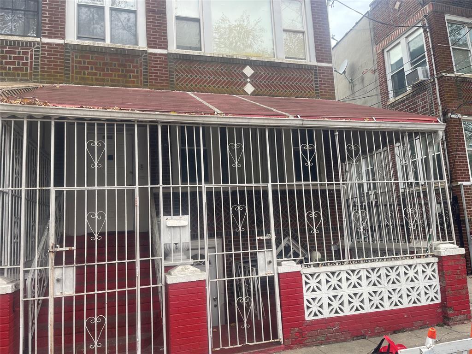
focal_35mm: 25
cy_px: 177
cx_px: 236
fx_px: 341
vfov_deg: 54.9
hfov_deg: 69.4
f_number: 1.6
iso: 32
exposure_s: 1/304
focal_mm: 5.1
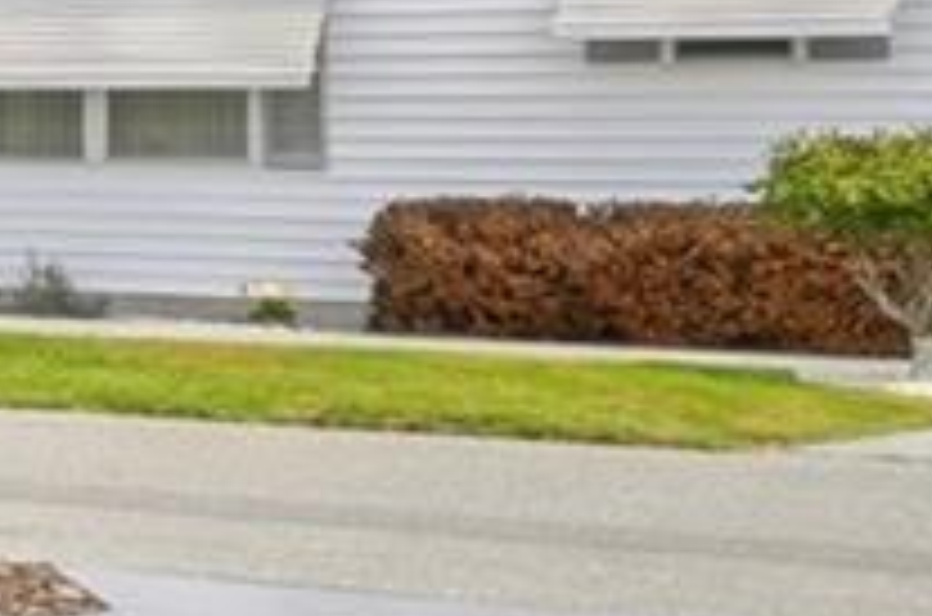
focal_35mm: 116
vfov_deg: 11.7
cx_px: -1625
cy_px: 101
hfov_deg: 12.0
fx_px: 2996
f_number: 7.1
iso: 100
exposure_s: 1/800
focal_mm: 10
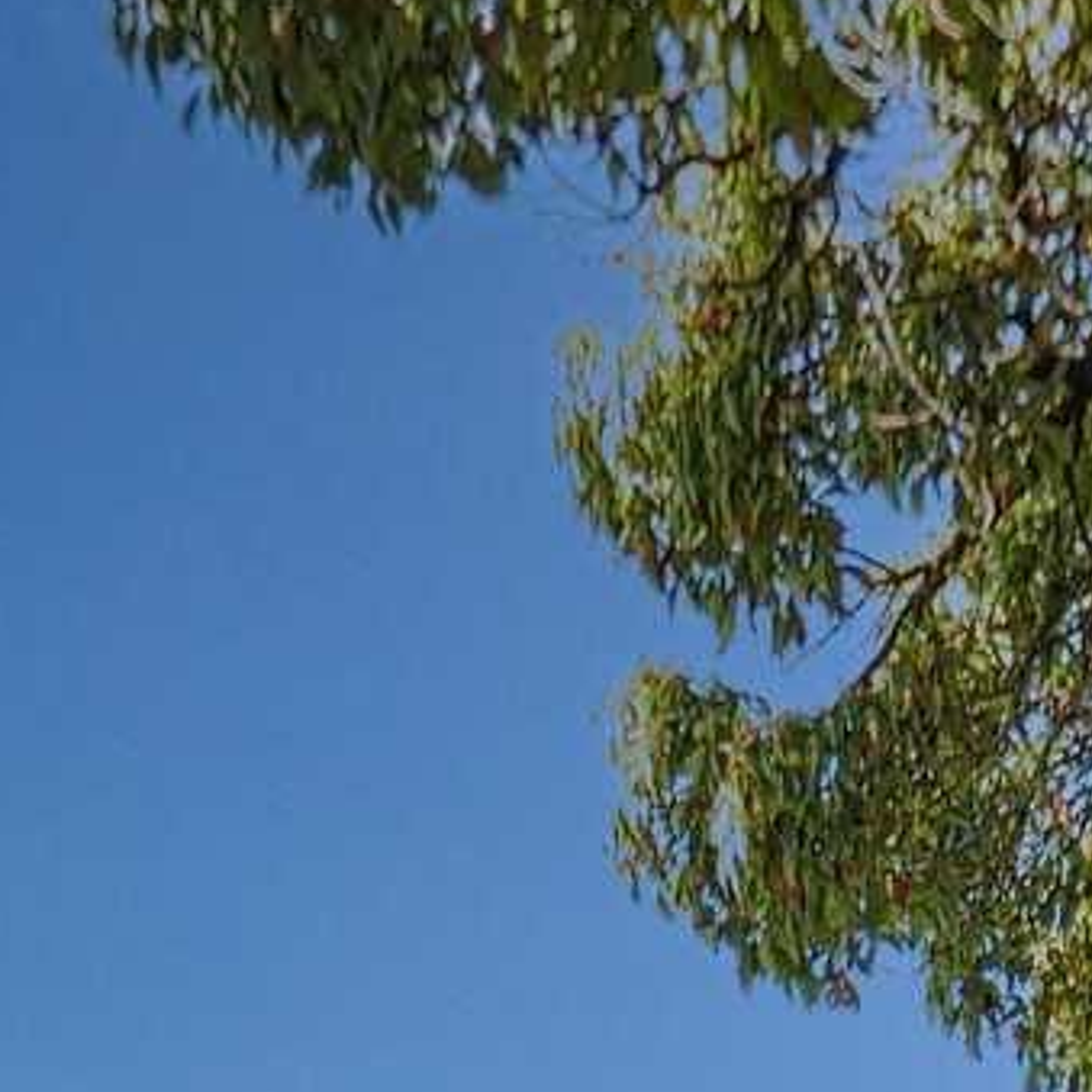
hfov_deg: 15.5
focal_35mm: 112
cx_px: 860
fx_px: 3997
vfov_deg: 10.4
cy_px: 3386
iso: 100
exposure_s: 1/160
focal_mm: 7
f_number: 2.8
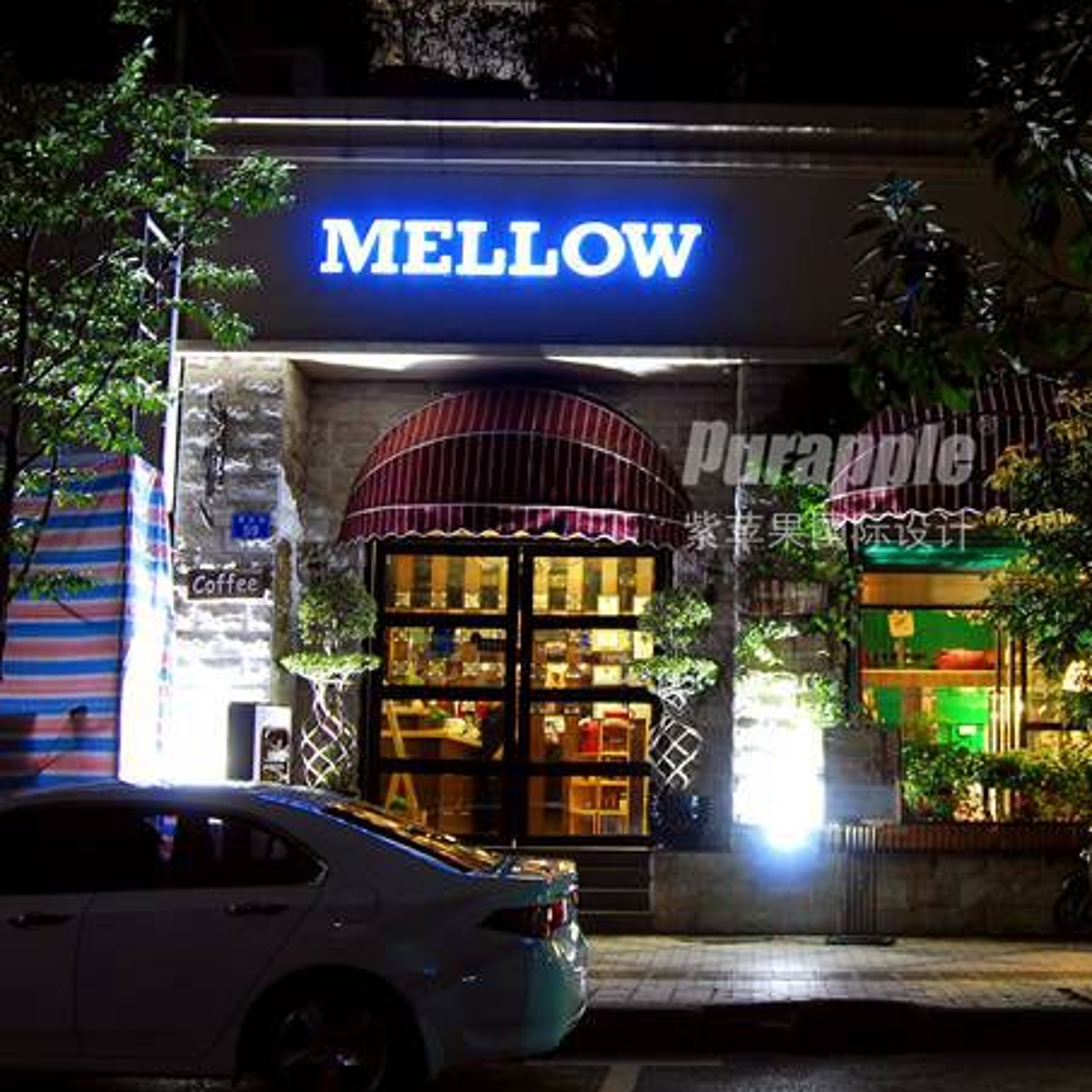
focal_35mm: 54
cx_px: 847
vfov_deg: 31.6
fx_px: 1927
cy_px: 515
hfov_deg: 31.0
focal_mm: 24
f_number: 4.5
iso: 200
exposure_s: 1.1
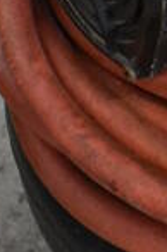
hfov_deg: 7.7
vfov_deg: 11.2
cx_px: 362
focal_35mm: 169
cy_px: -230
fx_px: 1179
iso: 6400
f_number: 3.5
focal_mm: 18
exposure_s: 1/125
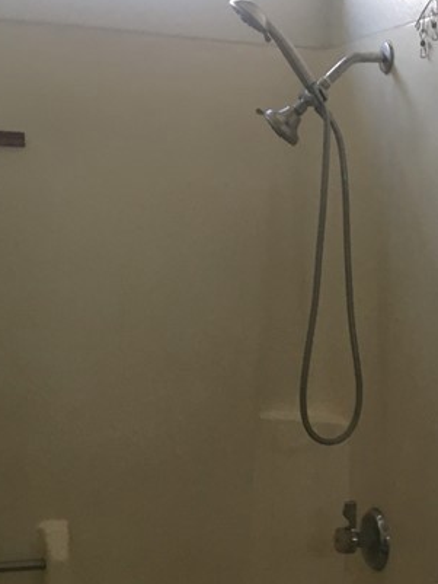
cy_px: 469
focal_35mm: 74
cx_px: 377
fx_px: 1248
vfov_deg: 25.8
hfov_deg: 19.6
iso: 64
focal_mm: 4.15
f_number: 2.2
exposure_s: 1/30
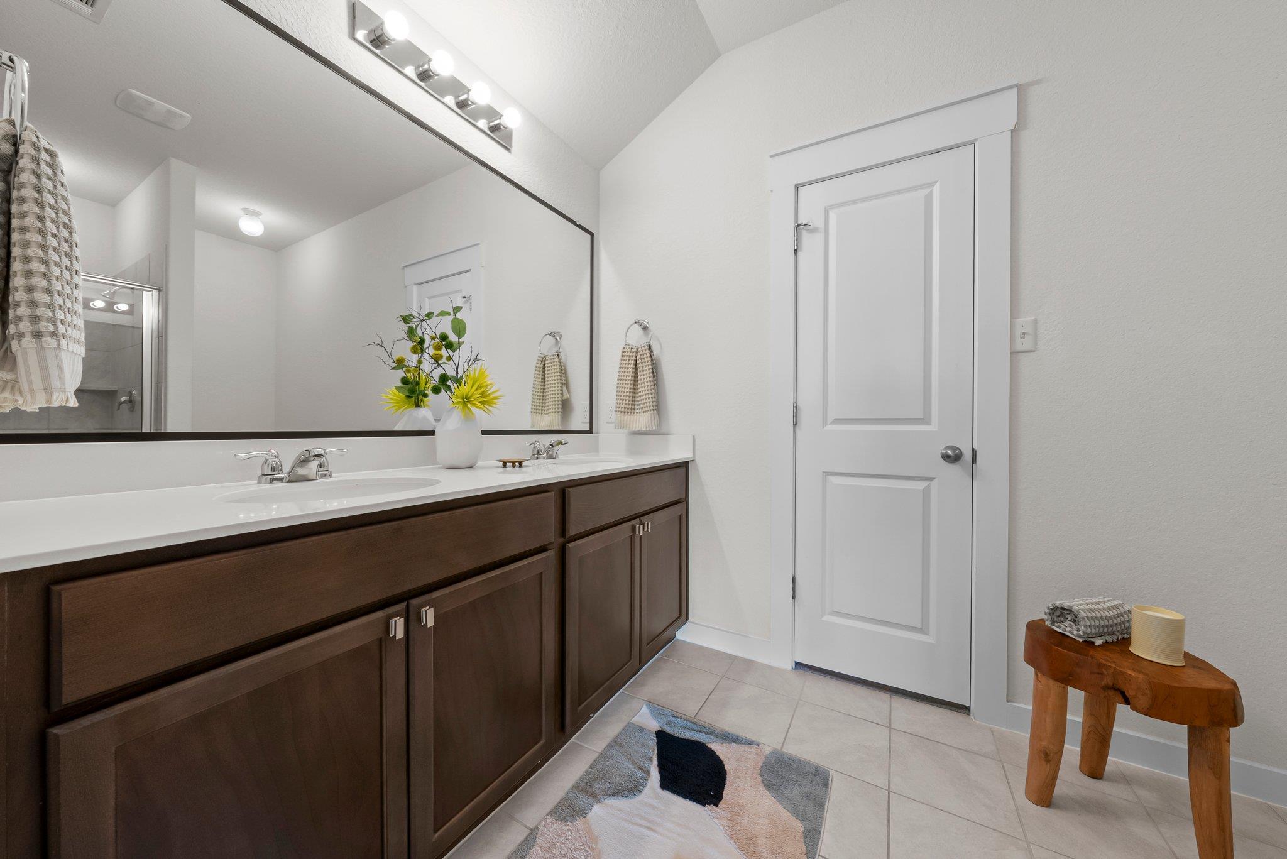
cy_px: 430
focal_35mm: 12
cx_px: 644
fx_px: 429
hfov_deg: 112.6
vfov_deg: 90.1
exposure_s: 1/15
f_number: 11
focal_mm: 12
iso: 1250
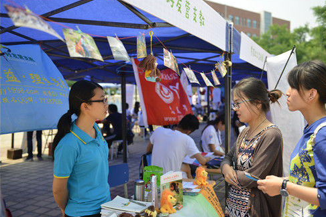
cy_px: 107
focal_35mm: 37
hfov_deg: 51.9
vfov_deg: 35.9
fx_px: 335
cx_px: 167
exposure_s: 1/800
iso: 100
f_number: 2.8
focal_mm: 36
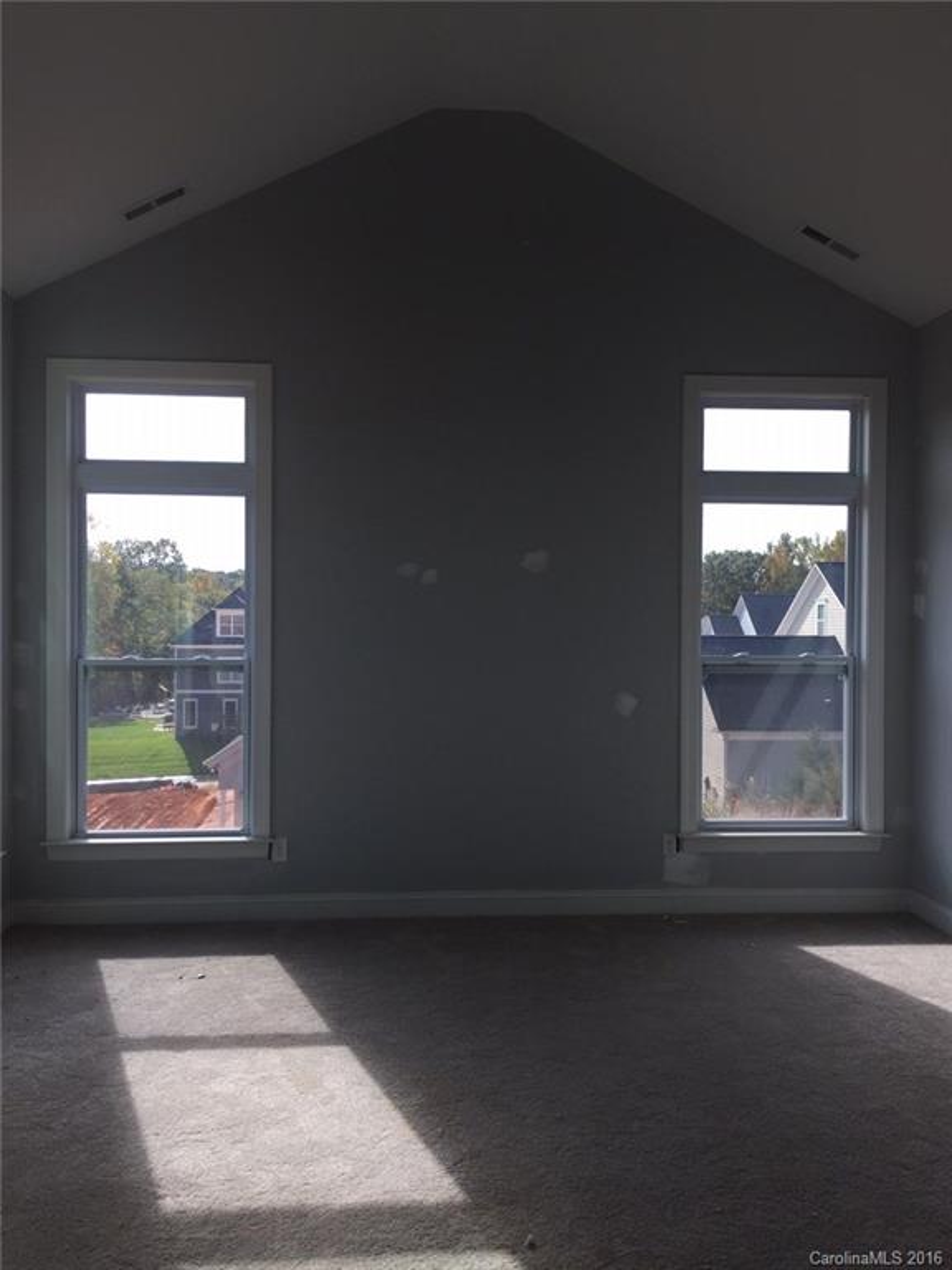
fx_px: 1063
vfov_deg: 61.7
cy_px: 635
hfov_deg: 48.2
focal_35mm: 29
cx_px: 476
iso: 32
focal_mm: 4.15
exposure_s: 1/444
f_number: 2.2
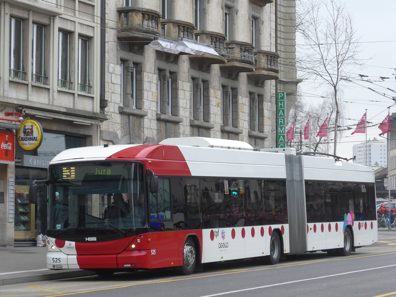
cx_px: 181
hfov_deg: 15.8
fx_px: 1430
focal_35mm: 125
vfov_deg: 11.9
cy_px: 168
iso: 160
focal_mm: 20.4
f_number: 4.8
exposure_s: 1/250
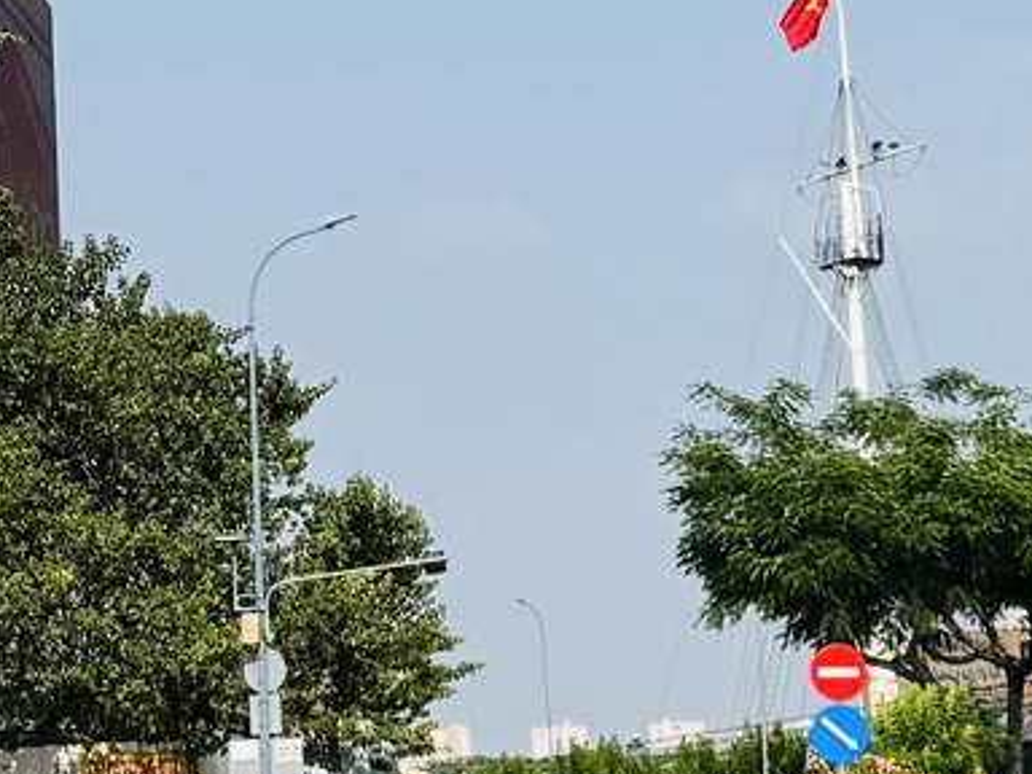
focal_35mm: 160
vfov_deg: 9.1
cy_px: -304
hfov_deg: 12.3
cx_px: 293
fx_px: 4770
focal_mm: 6.76
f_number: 1.78
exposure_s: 1/5348
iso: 80
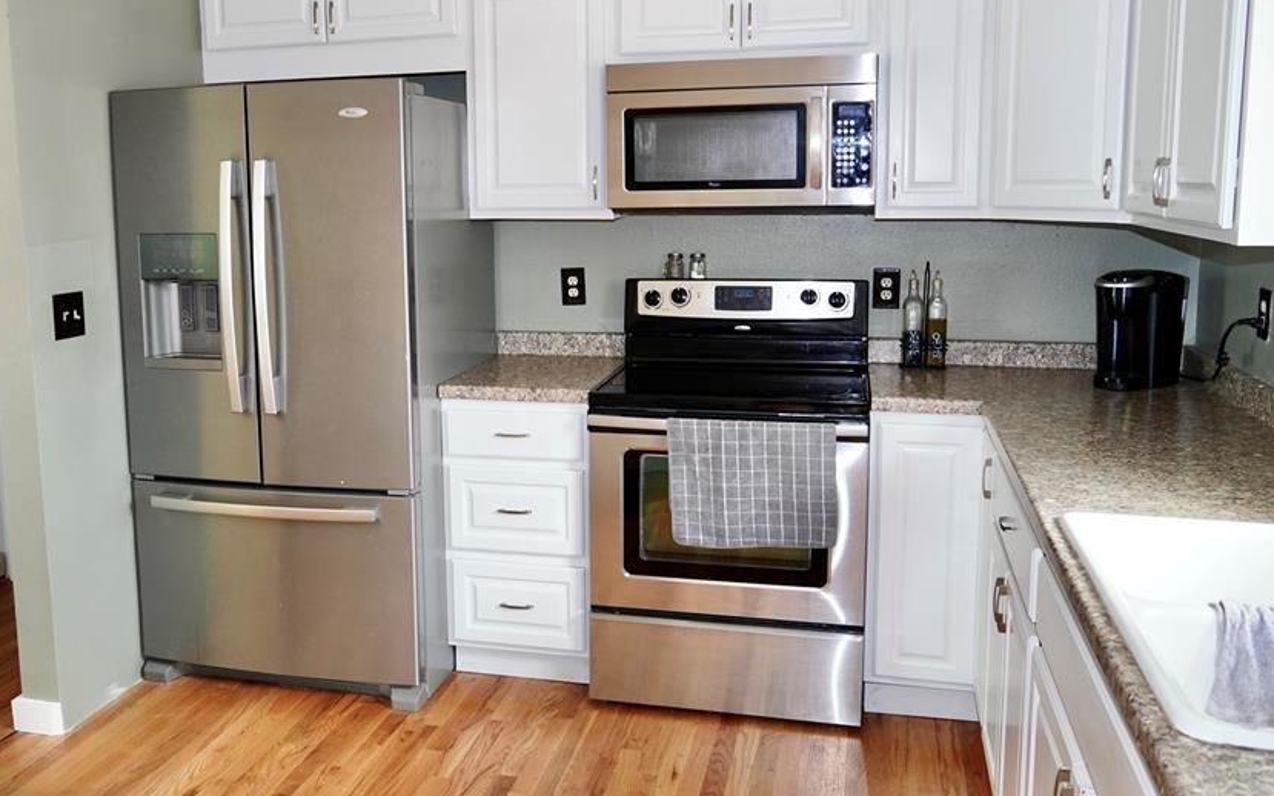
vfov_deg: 37.2
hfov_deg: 56.4
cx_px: 526
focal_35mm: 34
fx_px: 1180
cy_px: 337
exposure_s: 1/20
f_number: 3.5
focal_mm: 18
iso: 400
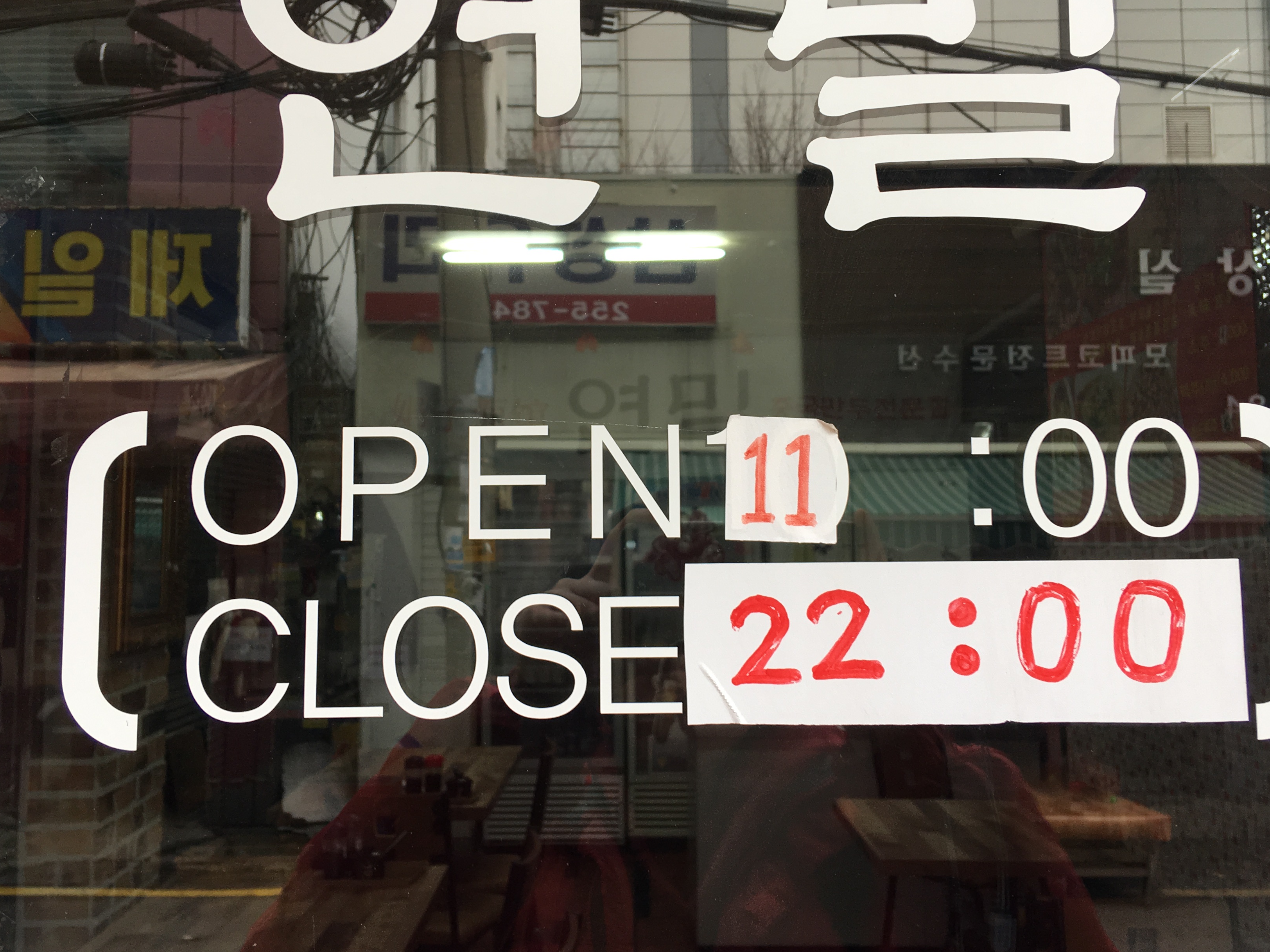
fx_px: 1321
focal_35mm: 36
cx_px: 652
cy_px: 421
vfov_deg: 39.6
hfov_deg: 51.3
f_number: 2.2
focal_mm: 4.15
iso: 25
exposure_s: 1/60
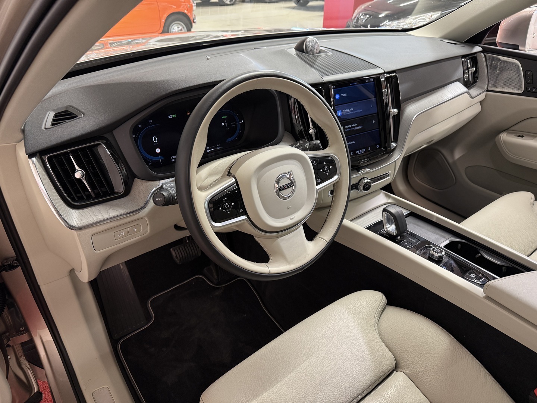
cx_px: 268
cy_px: 202
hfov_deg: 71.6
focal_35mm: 24
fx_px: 372
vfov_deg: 56.8
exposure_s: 1/50
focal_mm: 6.76
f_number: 1.78
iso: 200
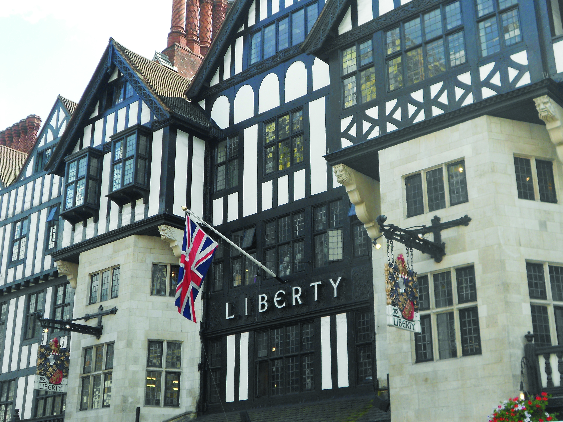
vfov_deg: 29.7
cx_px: 282
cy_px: 211
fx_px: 797
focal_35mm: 49
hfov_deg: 38.9
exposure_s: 1/125
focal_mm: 8.8
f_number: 4.5
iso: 80
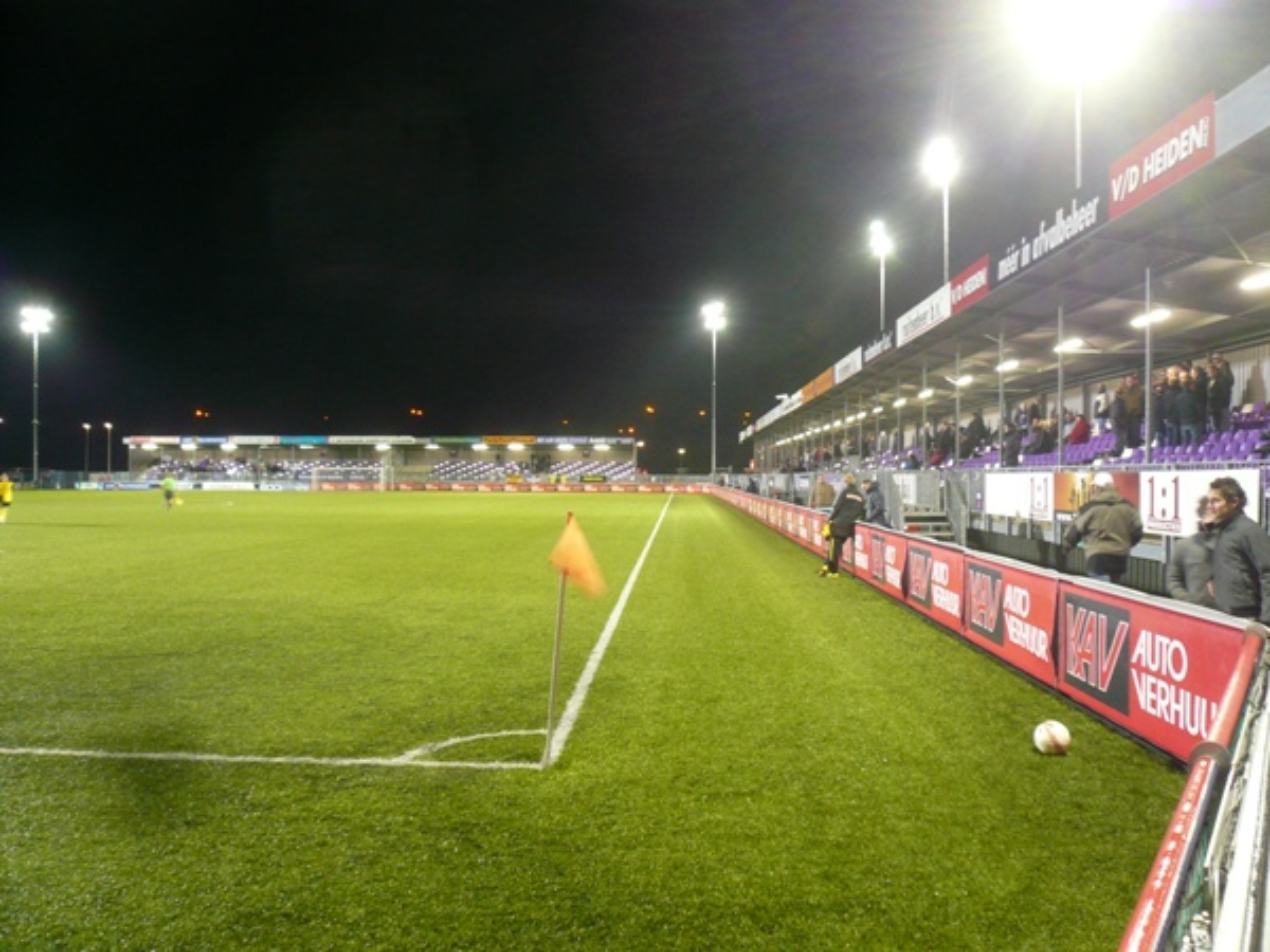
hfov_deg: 63.4
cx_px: 635
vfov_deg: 49.7
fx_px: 1027
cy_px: 476
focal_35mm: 28
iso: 200
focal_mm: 4.6
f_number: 2.8
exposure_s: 1/13
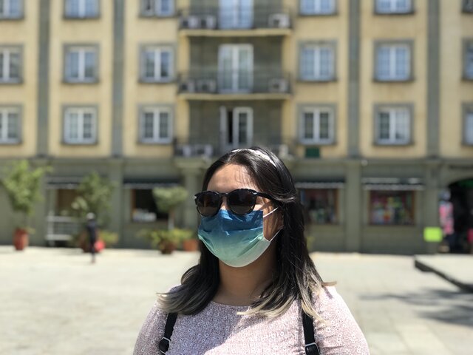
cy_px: 178
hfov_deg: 33.8
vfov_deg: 25.7
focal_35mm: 57
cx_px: 236
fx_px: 779
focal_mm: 6.6
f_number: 2.8
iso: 20
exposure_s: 1/665
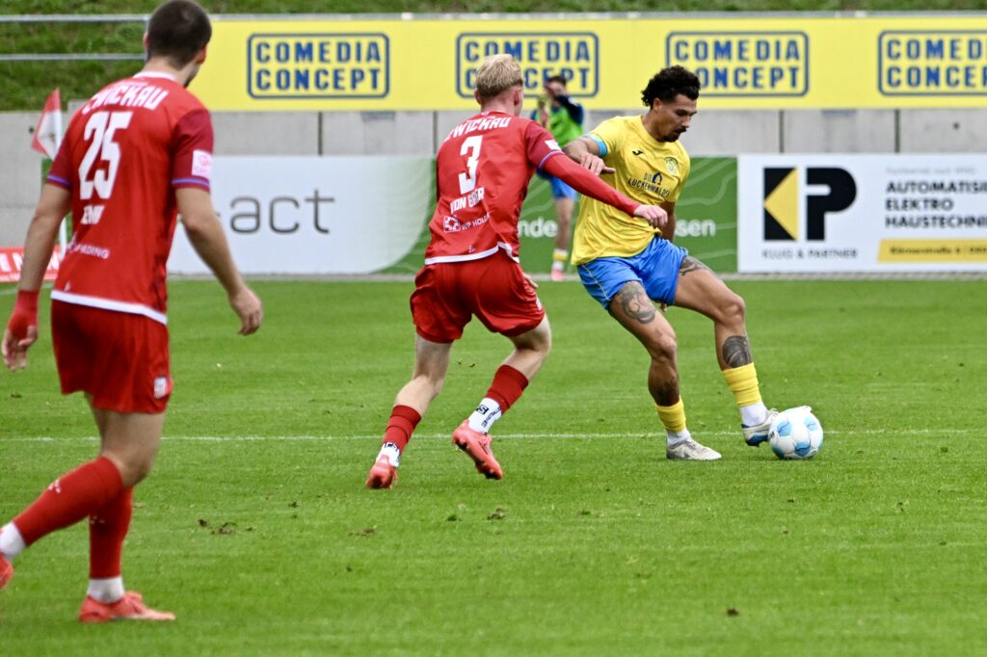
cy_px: 328
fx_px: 7400
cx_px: 494
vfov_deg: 5.1
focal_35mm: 270
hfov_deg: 7.6
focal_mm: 270
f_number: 5.6
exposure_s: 1/1600
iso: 4500
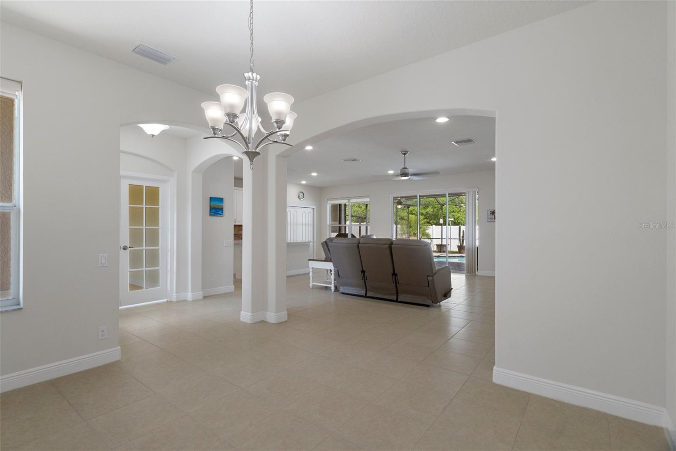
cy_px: 226
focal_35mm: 16
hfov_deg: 95.0
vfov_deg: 72.0
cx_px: 338
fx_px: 310
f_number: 8
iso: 320
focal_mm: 11
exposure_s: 1/10
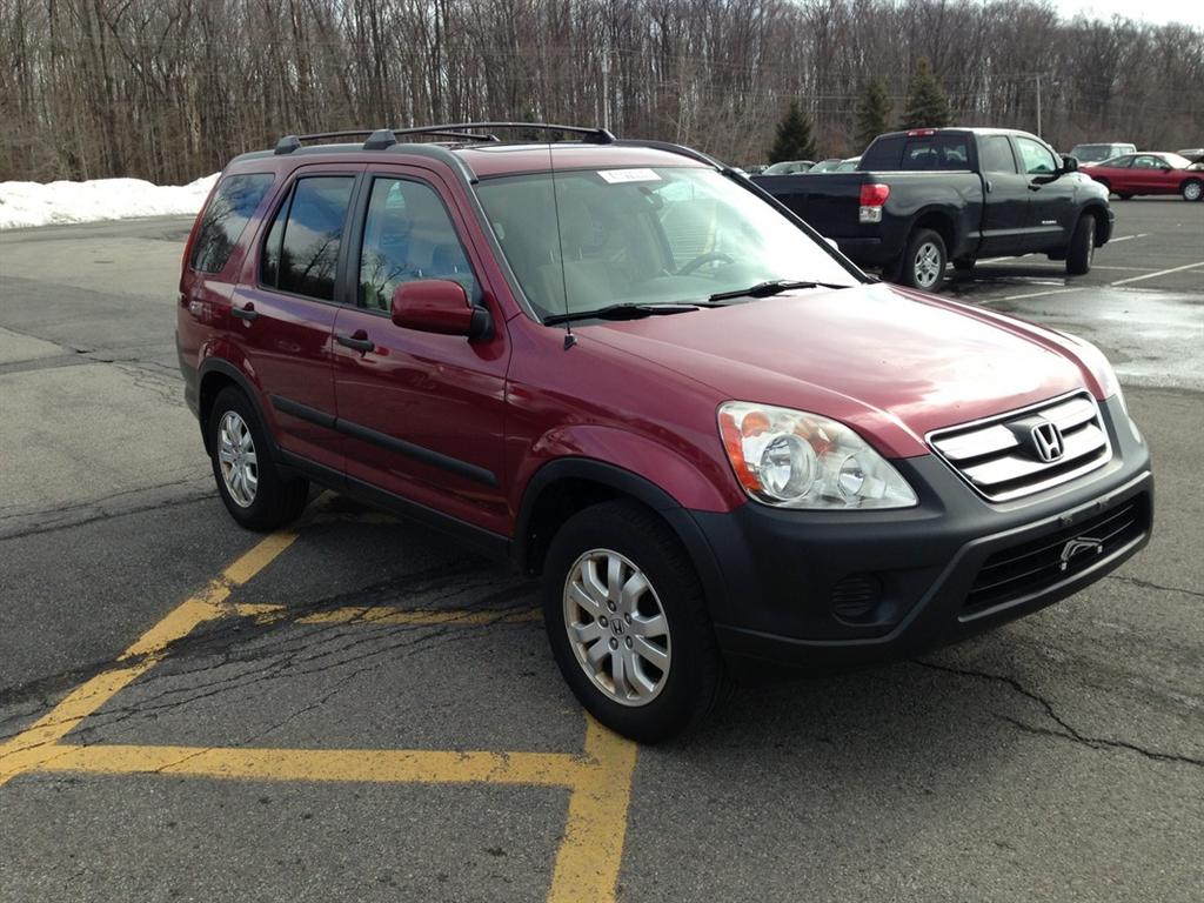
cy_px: 452
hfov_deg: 55.4
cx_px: 602
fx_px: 1148
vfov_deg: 42.9
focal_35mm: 33
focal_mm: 4.13
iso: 50
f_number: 2.4
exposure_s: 1/623
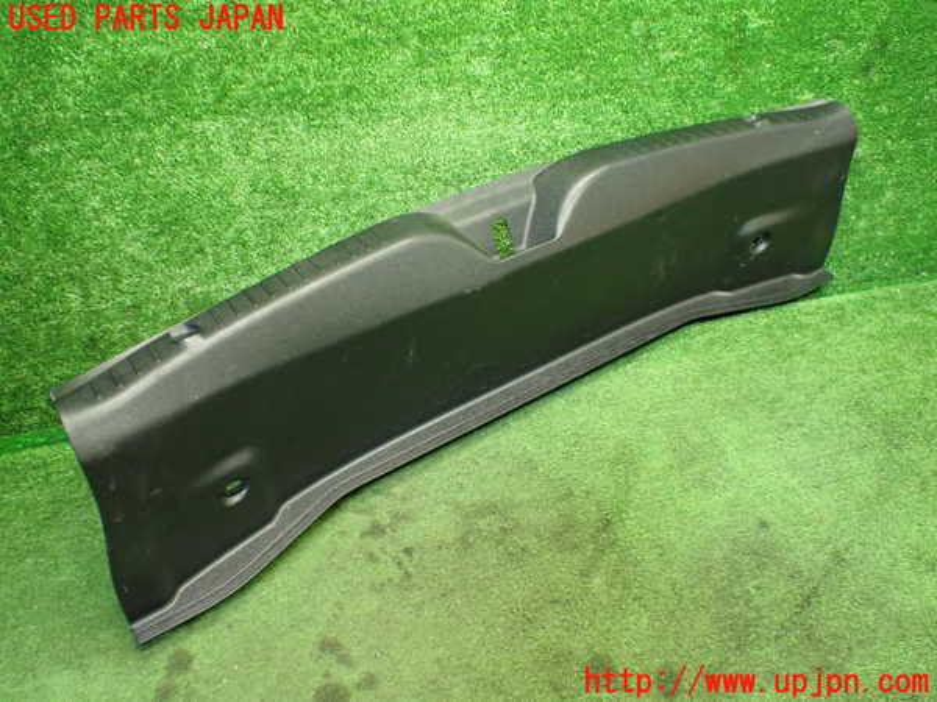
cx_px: 468
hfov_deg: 60.0
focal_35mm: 30
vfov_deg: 46.8
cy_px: 351
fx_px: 812
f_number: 2.3
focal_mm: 5.4
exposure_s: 1/80
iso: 800
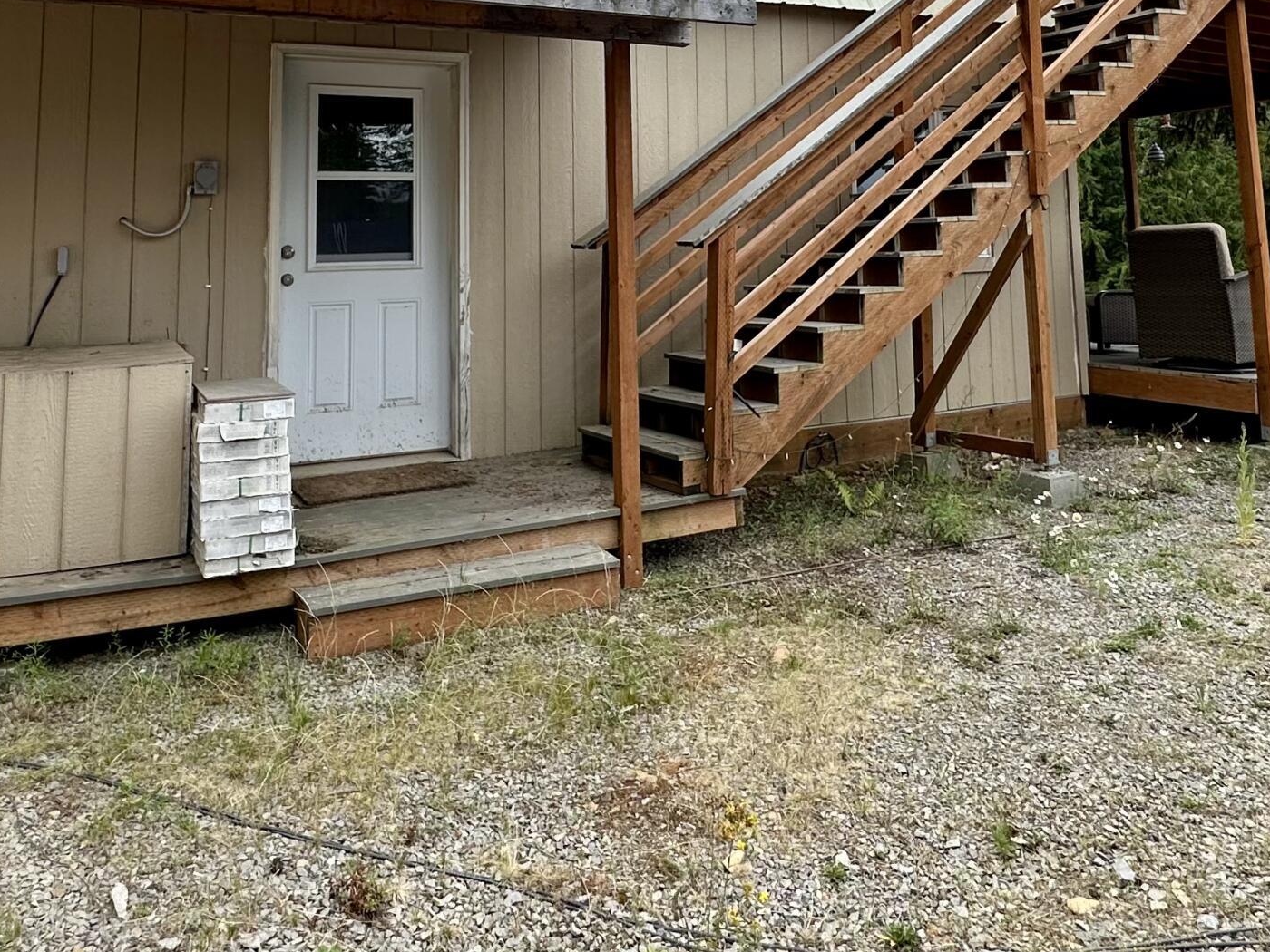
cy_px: 121
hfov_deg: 59.9
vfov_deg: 43.3
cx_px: 588
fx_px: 1101
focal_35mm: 30
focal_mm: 2.22
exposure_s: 1/1092
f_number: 2.2
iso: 50
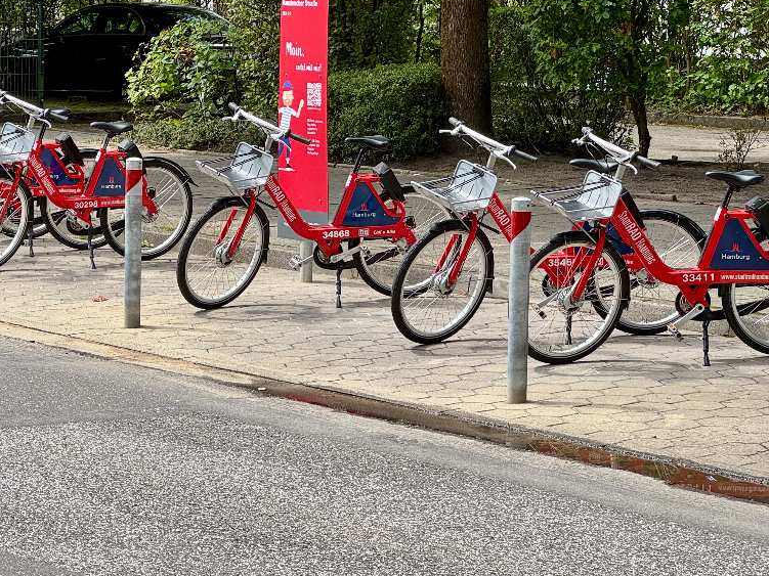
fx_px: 2732
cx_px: 253
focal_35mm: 123
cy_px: 150
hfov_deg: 16.0
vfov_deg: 12.0
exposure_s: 1/254
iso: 25
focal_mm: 9
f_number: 2.8
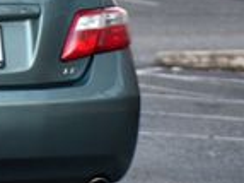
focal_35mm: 530
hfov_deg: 3.7
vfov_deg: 2.8
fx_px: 3733
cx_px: -271
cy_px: -43
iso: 800
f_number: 4.8
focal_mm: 82
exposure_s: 1/200
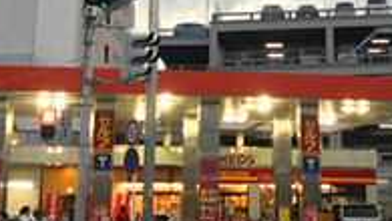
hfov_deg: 24.7
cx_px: 231
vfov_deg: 13.8
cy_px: -28
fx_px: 895
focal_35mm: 86
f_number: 1.8
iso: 25
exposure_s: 1/33
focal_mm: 3.99
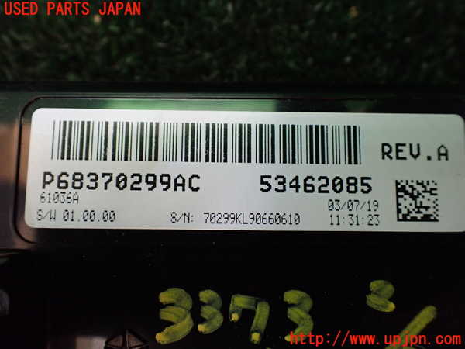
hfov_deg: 60.0
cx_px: 232
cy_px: 174
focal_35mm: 30
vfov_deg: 46.8
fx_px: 403
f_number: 2.3
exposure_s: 1/125
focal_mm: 5.4
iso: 640
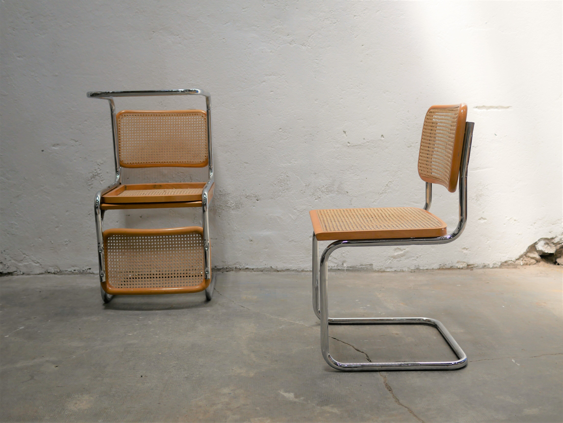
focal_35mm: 40
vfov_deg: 36.0
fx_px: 651
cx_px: 282
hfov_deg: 46.8
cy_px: 212
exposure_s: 1/125
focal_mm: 20
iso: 200
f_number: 2
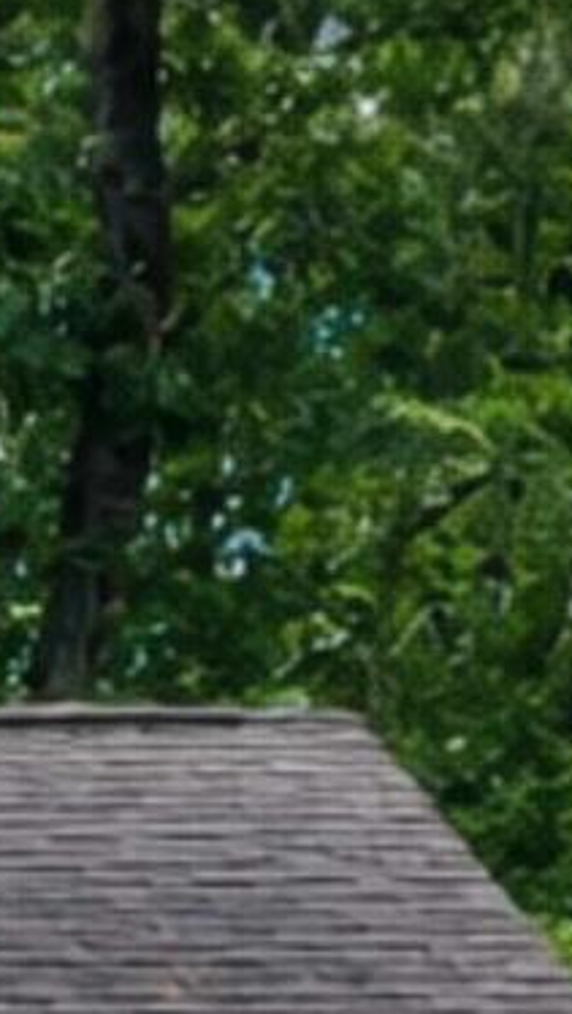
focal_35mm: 235
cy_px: 2000
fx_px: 6322
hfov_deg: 4.8
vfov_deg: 8.7
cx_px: -1567
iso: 400
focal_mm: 10.3
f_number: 4
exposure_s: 1/640
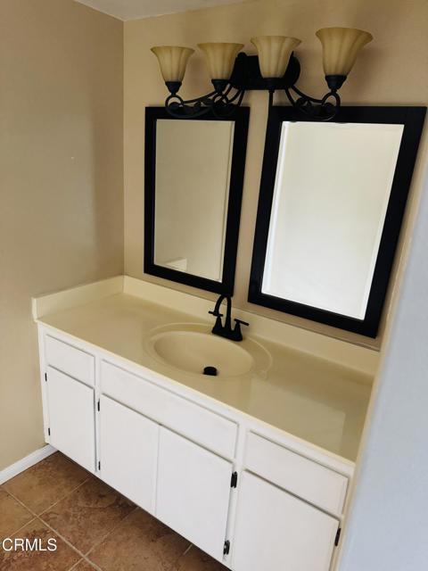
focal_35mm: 24
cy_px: 286
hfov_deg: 56.8
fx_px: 396
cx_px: 214
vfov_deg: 71.6
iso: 640
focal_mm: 6.76
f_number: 1.78
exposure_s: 1/60
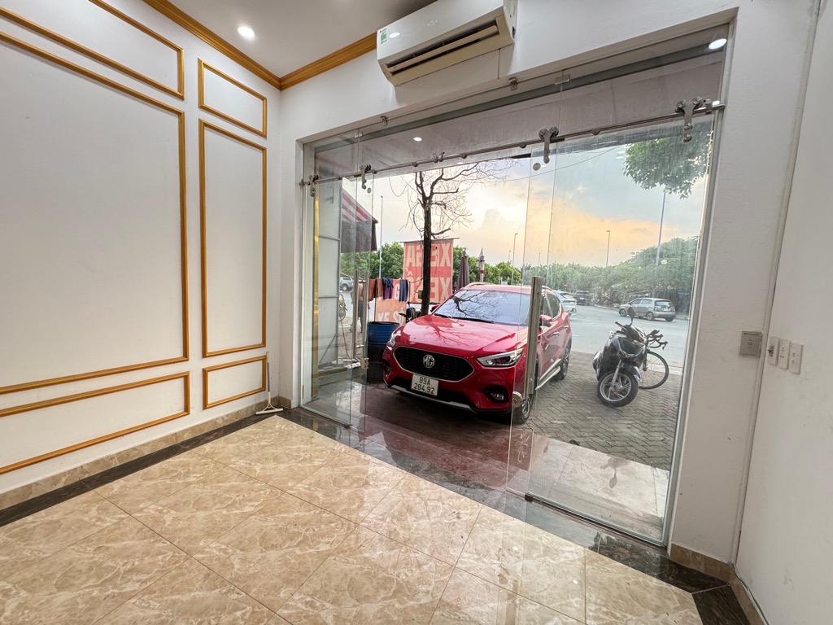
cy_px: 312
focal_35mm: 14
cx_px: 416
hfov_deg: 102.1
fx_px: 337
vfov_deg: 85.7
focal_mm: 2.22
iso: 200
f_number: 2.2
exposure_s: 1/99
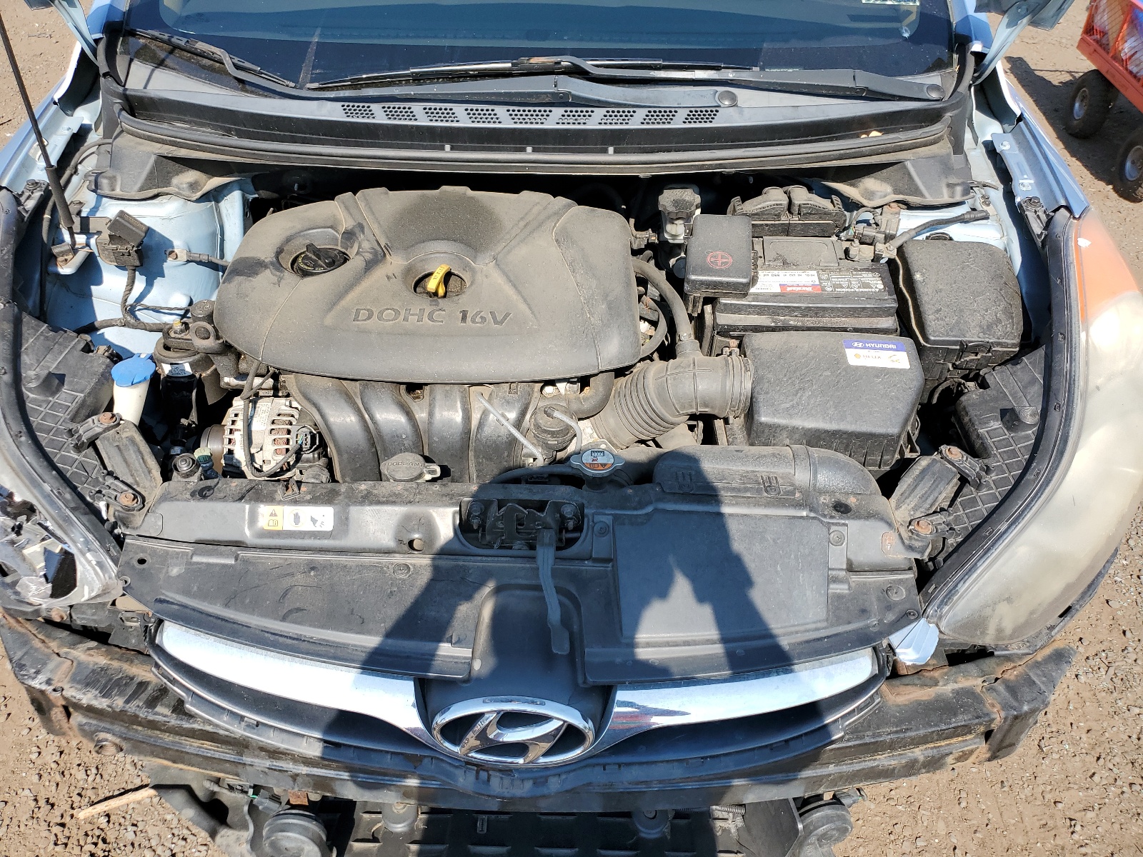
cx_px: 572
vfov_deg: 53.1
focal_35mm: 26
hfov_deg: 67.3
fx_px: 859
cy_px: 428
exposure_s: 1/1429
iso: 50
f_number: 1.5
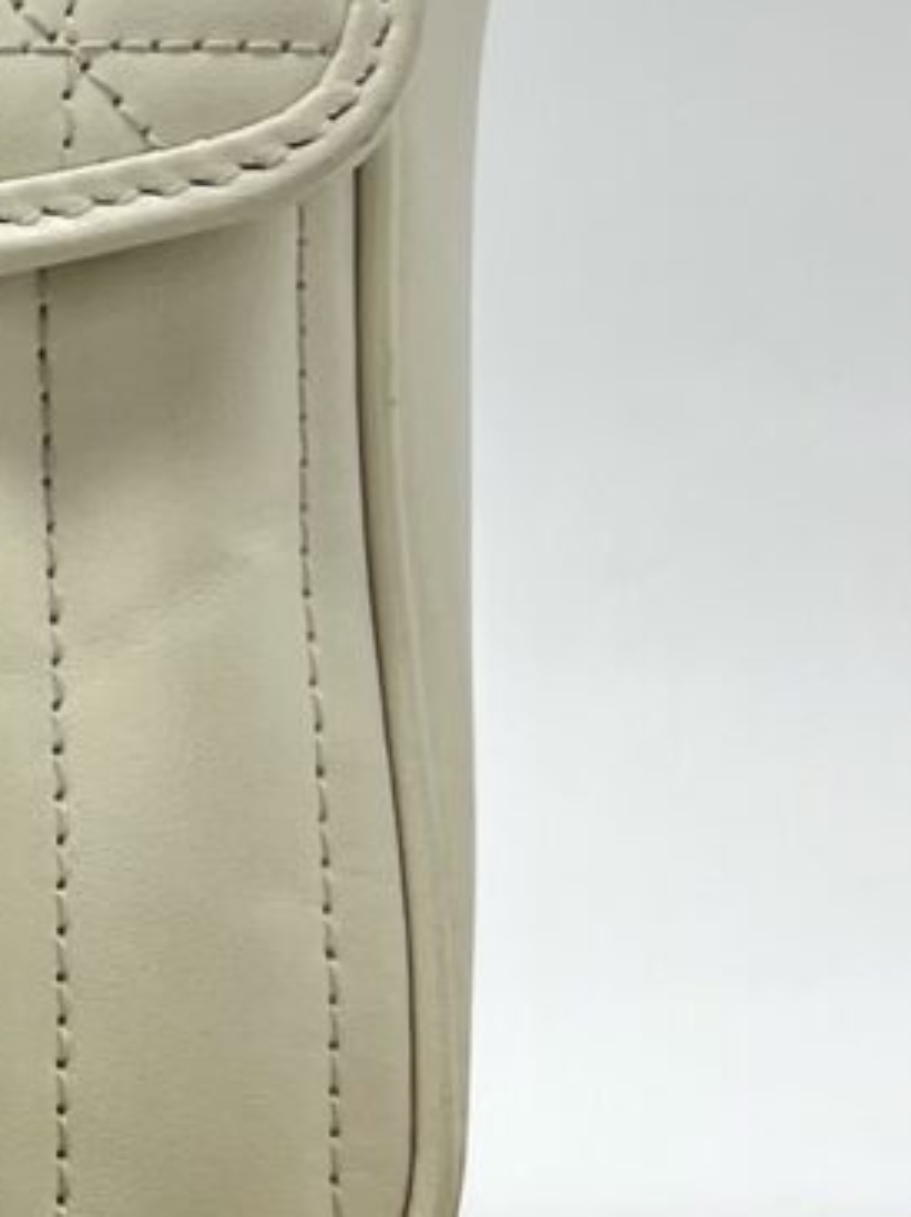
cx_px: -1380
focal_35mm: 182
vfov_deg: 10.9
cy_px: 339
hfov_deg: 7.5
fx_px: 6394
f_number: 1.5
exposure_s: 1/224
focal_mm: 5.7
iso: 40
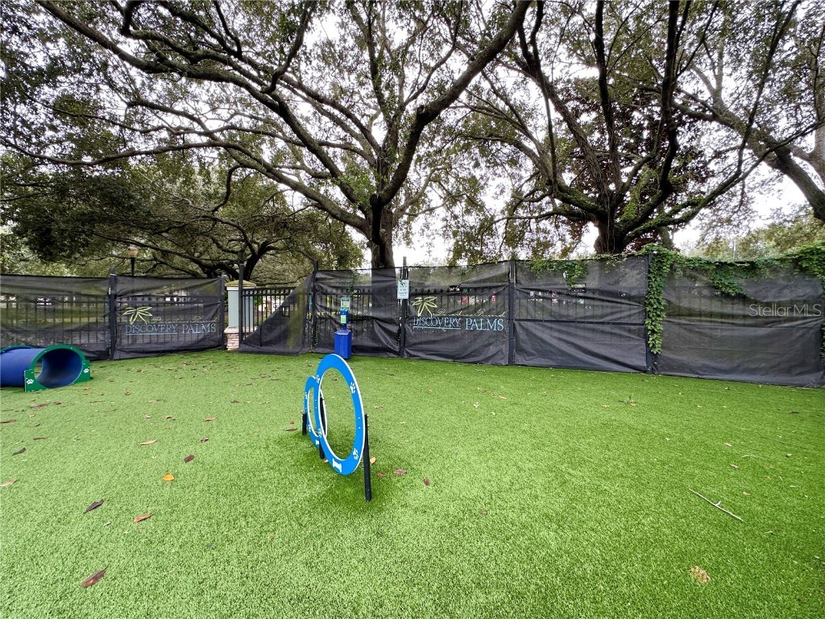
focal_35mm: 14
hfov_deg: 102.1
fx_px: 334
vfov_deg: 85.7
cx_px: 412
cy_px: 310
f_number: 2.2
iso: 64
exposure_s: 1/99
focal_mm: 2.22
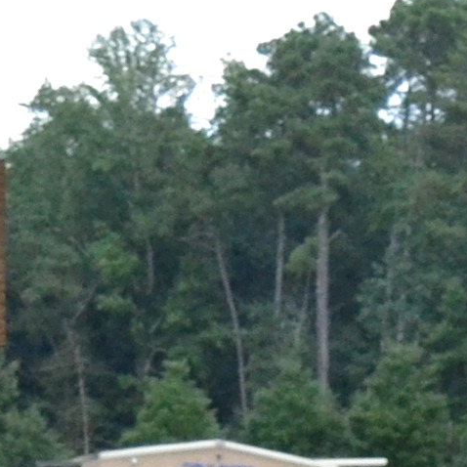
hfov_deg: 5.5
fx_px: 4503
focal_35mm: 295
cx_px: 1536
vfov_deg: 5.6
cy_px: 1315
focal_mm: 24
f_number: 4
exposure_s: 1/500
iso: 1800
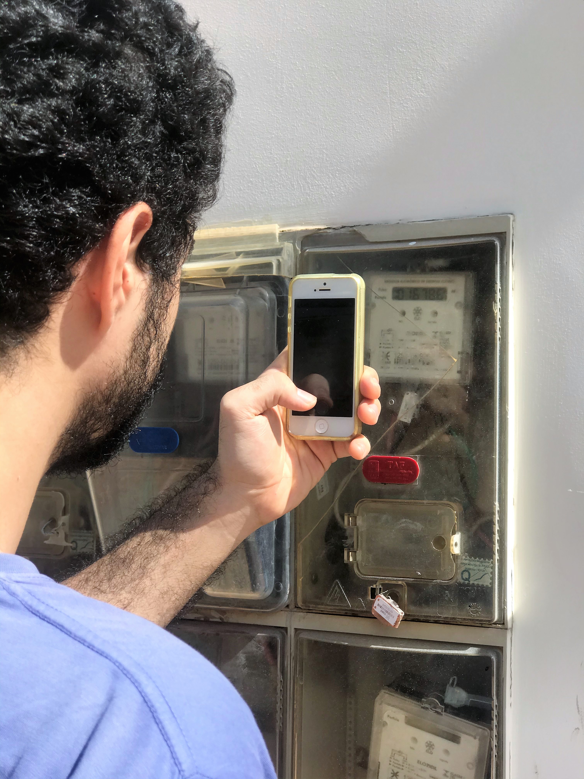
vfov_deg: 33.8
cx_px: 292
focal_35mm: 57
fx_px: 1282
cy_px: 390
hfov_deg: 25.7
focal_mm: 6.6
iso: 20
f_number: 2.8
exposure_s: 1/538
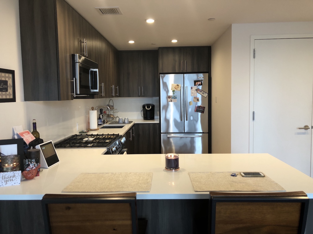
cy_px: 117
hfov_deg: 61.7
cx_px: 156
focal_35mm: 29
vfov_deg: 48.2
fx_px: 262
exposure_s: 1/24
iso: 32
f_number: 1.8
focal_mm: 3.99
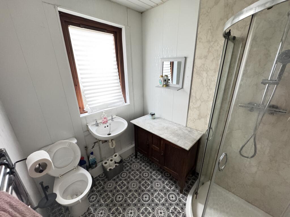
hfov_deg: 102.1
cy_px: 108
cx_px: 145
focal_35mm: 14
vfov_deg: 85.7
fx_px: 117
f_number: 2.2
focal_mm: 2.22
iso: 640
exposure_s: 1/60
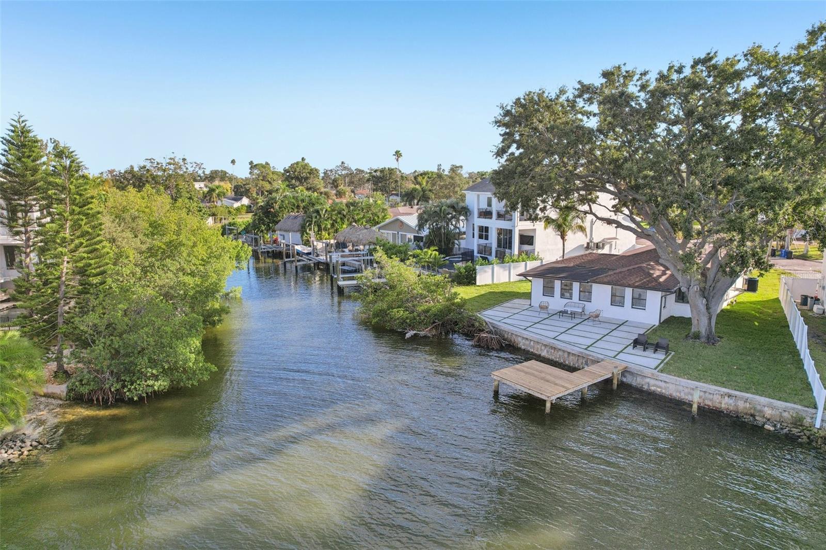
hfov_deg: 78.6
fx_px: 505
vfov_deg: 57.2
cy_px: 275
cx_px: 413
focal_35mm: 22
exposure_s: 1/730
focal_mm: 8.4
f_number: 2.8
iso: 100
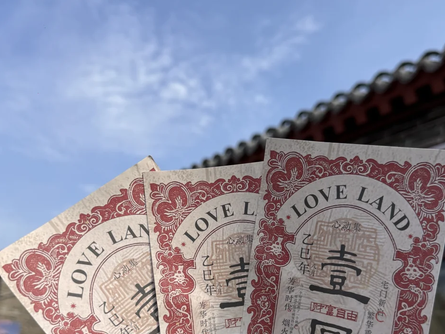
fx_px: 476
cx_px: 241
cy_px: 250
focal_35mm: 37
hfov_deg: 50.1
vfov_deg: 37.7
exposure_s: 1/4310
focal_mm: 6.76
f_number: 1.78
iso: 80
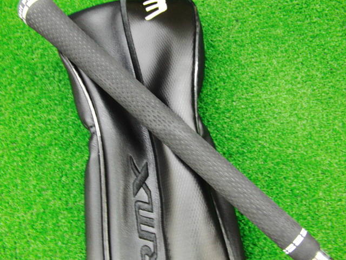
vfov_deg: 38.7
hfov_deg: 50.1
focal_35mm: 37
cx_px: 173
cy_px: 130
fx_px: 370
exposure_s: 1/15
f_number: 3.6
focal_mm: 6.42
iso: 400
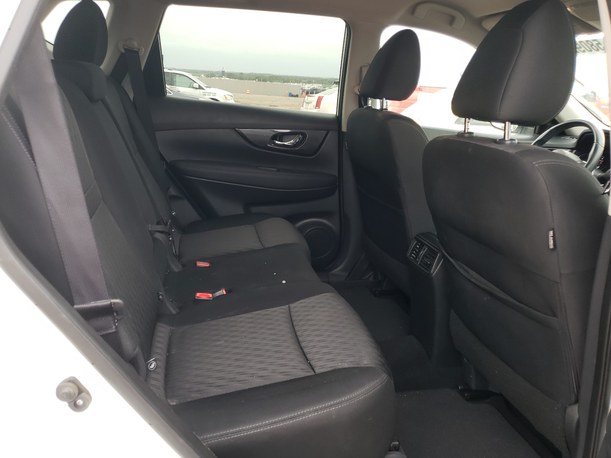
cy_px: 229
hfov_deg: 67.3
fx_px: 459
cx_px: 306
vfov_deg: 53.1
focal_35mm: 26
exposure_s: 1/120
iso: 61
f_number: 1.5
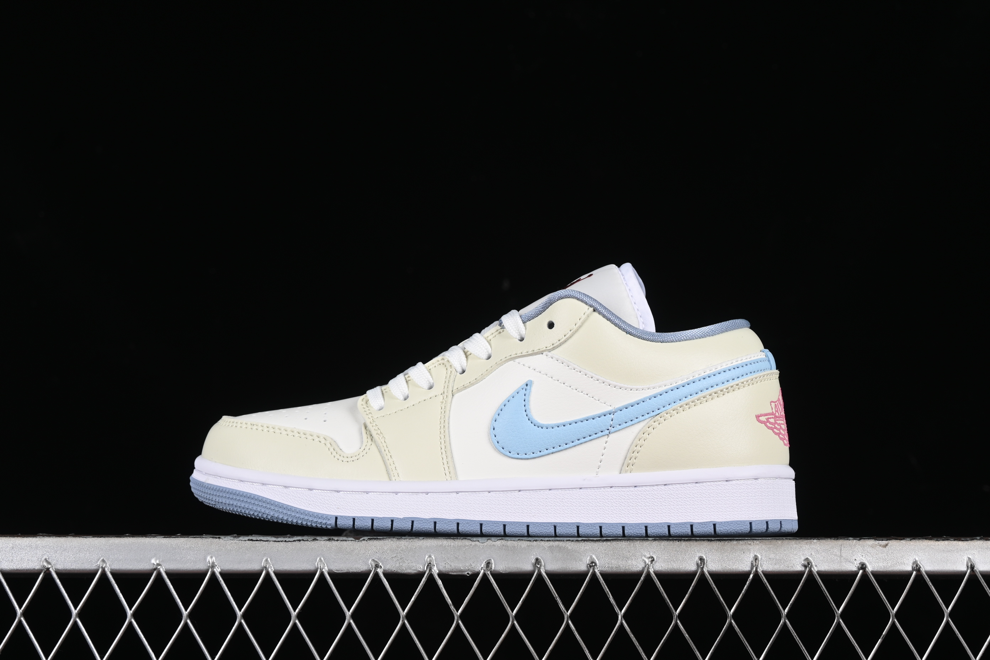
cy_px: 330
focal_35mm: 75
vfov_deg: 18.2
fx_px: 2062
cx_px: 495
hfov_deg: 27.0
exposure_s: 1/80
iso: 160
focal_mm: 50
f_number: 8
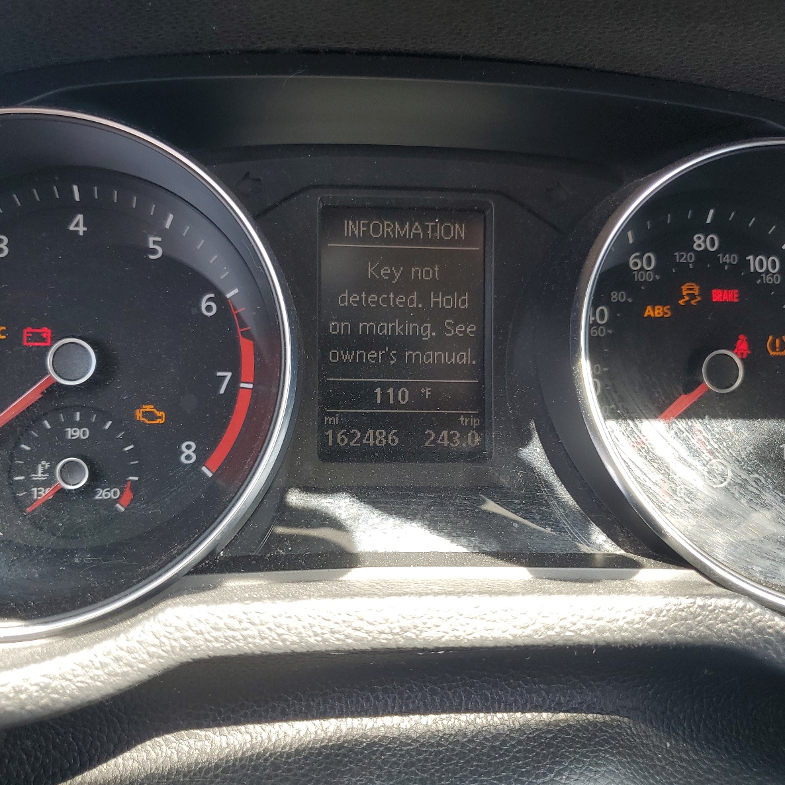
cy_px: 393
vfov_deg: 52.5
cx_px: 373
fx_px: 795
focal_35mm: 31
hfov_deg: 52.5
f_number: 1.5
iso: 50
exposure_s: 1/120
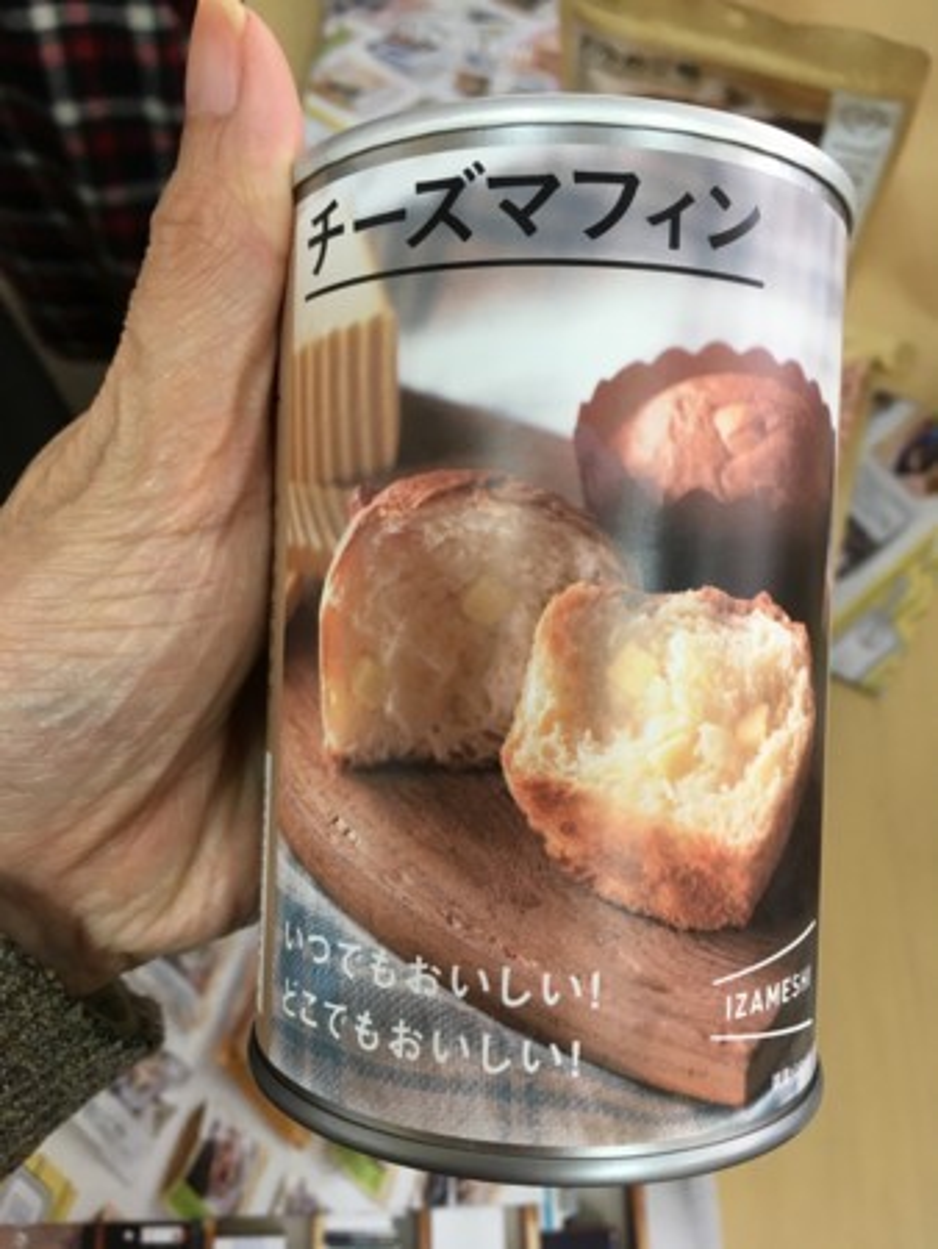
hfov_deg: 48.3
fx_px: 1047
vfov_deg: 61.6
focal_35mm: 29
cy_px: 624
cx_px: 469
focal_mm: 4.15
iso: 40
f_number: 2.2
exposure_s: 1/30
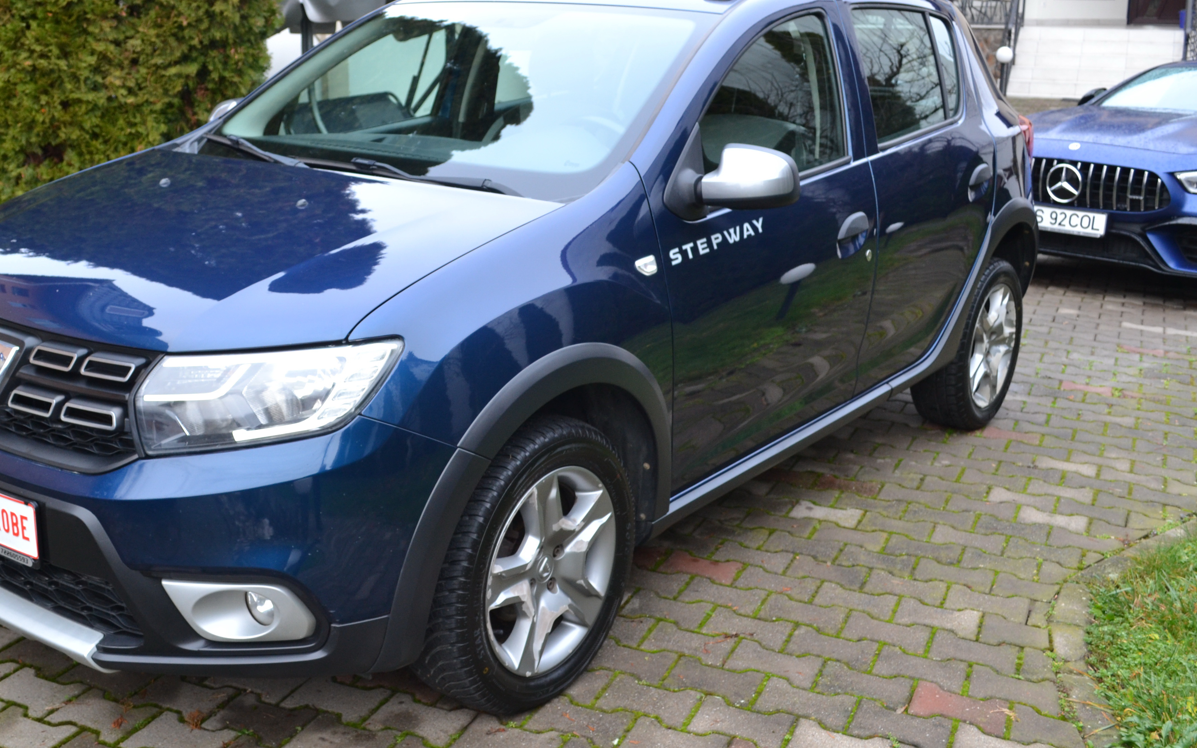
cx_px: 471
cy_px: 306
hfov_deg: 48.9
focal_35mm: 40
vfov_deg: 31.9
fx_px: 1305
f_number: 5
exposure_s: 1/100
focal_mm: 20
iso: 400
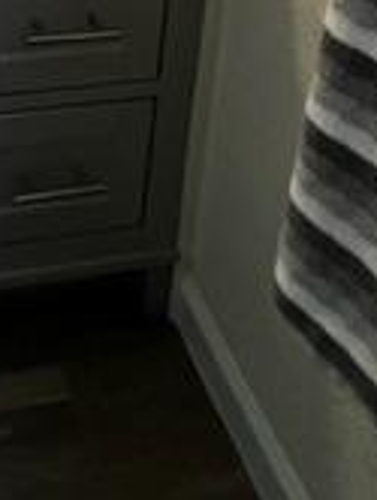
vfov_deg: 20.6
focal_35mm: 50
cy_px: -458
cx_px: -133
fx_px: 724
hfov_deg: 24.8
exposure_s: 1/120
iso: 80
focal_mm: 1.57
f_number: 1.8
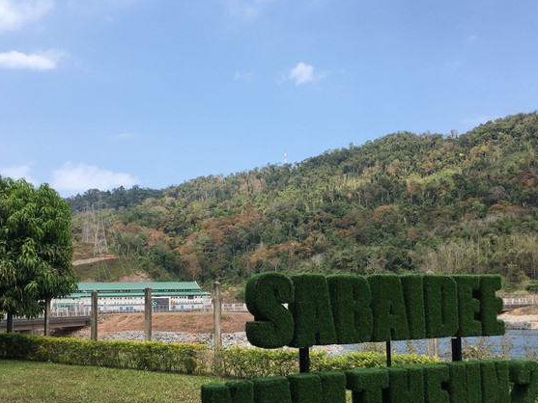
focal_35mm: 40
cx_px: 273
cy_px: 253
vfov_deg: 35.8
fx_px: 622
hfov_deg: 46.8
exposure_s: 1/674
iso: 25
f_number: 2.2
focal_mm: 4.15
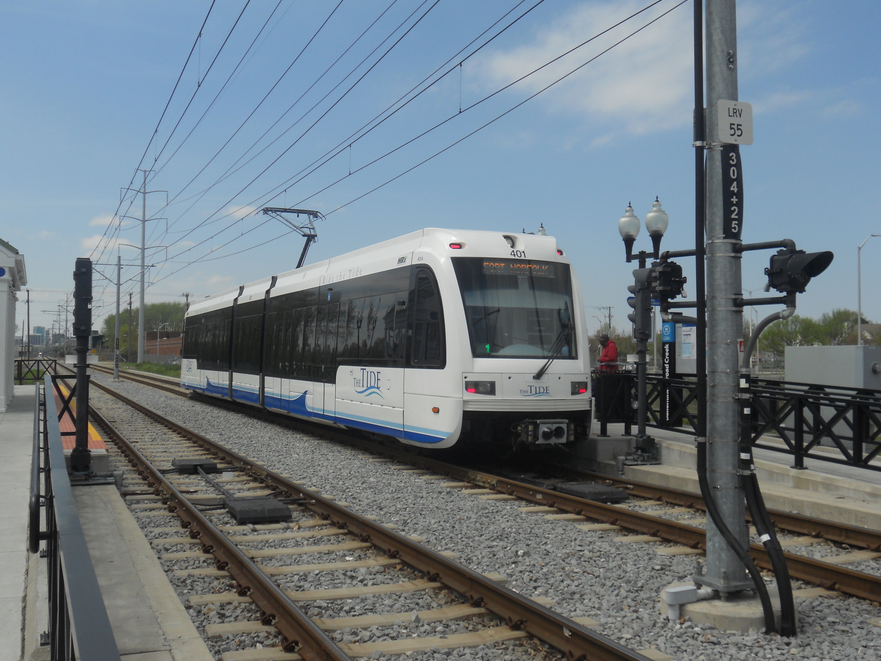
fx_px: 993
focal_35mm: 39
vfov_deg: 36.8
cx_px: 437
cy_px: 334
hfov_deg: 47.9
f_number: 3.9
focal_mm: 6.9
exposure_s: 1/1250
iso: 80
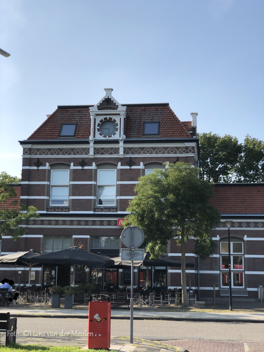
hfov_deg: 25.7
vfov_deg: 33.8
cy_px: 176
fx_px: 579
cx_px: 132
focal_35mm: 57
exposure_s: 1/607
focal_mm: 6.6
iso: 20
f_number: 2.8
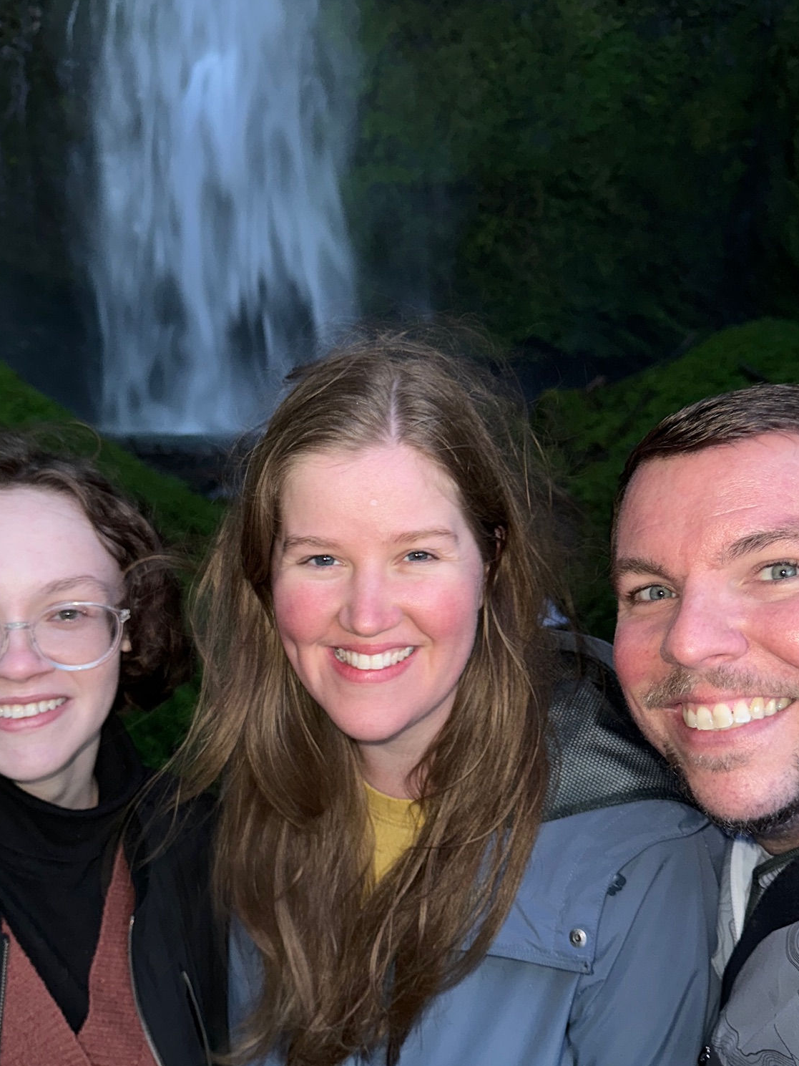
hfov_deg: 43.0
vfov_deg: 55.1
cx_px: 402
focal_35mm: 33
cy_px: 611
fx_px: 1015
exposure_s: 1/6
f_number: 1.78
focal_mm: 6.76
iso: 100
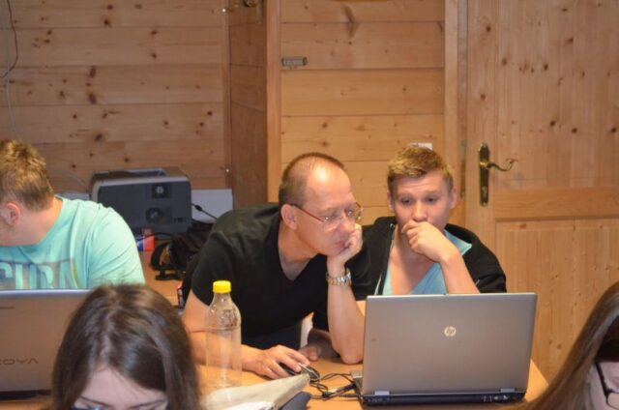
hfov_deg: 24.7
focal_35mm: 82
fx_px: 1416
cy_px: 205
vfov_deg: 16.5
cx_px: 310
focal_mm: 55
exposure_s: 1/60
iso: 3200
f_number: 5.6
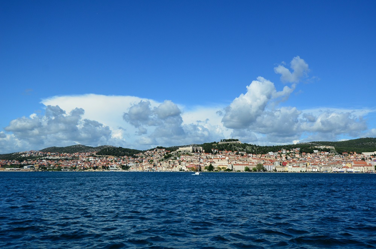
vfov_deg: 36.7
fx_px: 375
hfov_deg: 53.2
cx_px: 188
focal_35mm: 36
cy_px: 124
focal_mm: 24
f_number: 5.6
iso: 400
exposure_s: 1/3200
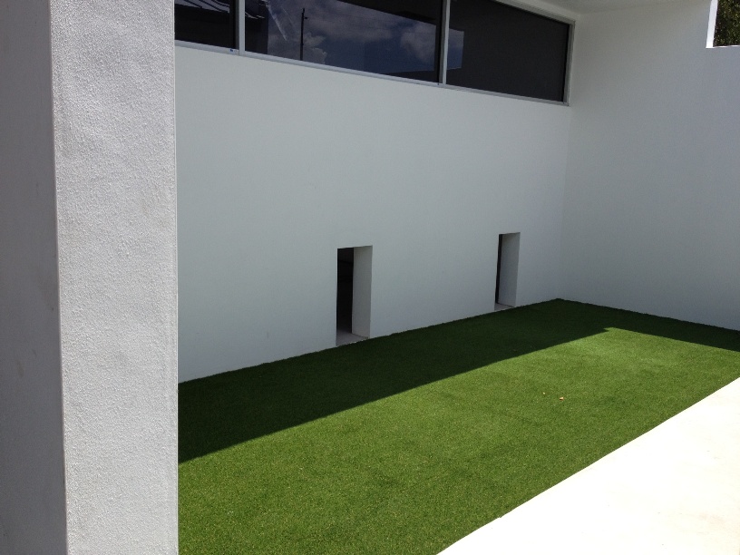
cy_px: 278
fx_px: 748
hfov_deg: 52.6
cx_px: 370
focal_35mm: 35
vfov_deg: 40.7
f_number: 2.4
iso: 64
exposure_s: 1/1453
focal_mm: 4.28
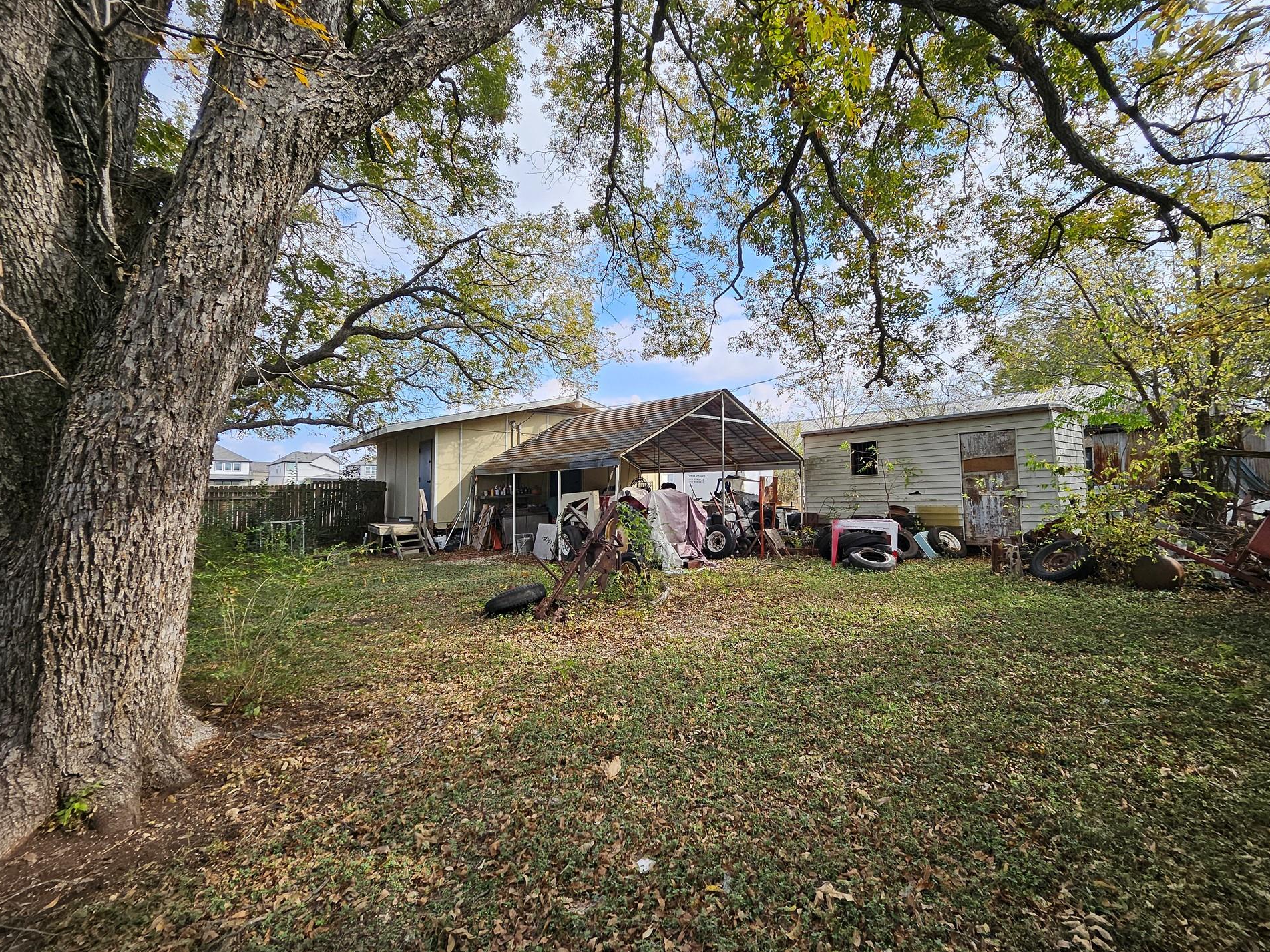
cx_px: 670
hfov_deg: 102.0
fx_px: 514
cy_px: 459
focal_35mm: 14
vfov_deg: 85.6
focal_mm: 1.74
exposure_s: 1/372
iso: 32
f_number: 2.2
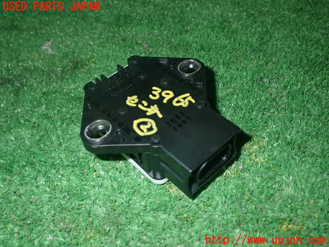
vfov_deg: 37.7
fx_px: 361
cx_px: 164
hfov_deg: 49.0
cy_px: 124
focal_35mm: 38
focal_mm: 6.83
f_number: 8
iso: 250
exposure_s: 1/40
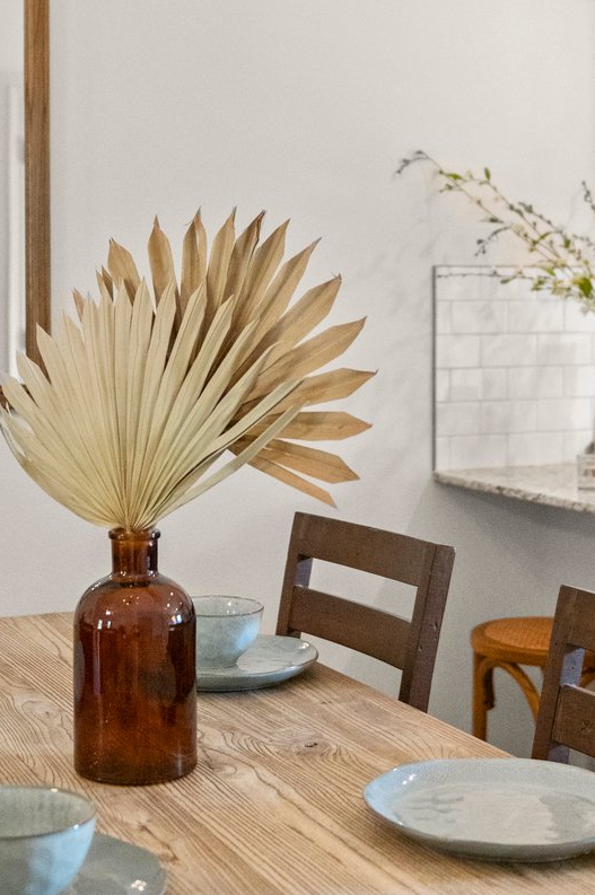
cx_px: 238
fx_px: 1540
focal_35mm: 62
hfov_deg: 21.8
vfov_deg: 32.3
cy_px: 359
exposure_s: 1/1600
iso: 3600
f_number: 2.8
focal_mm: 32
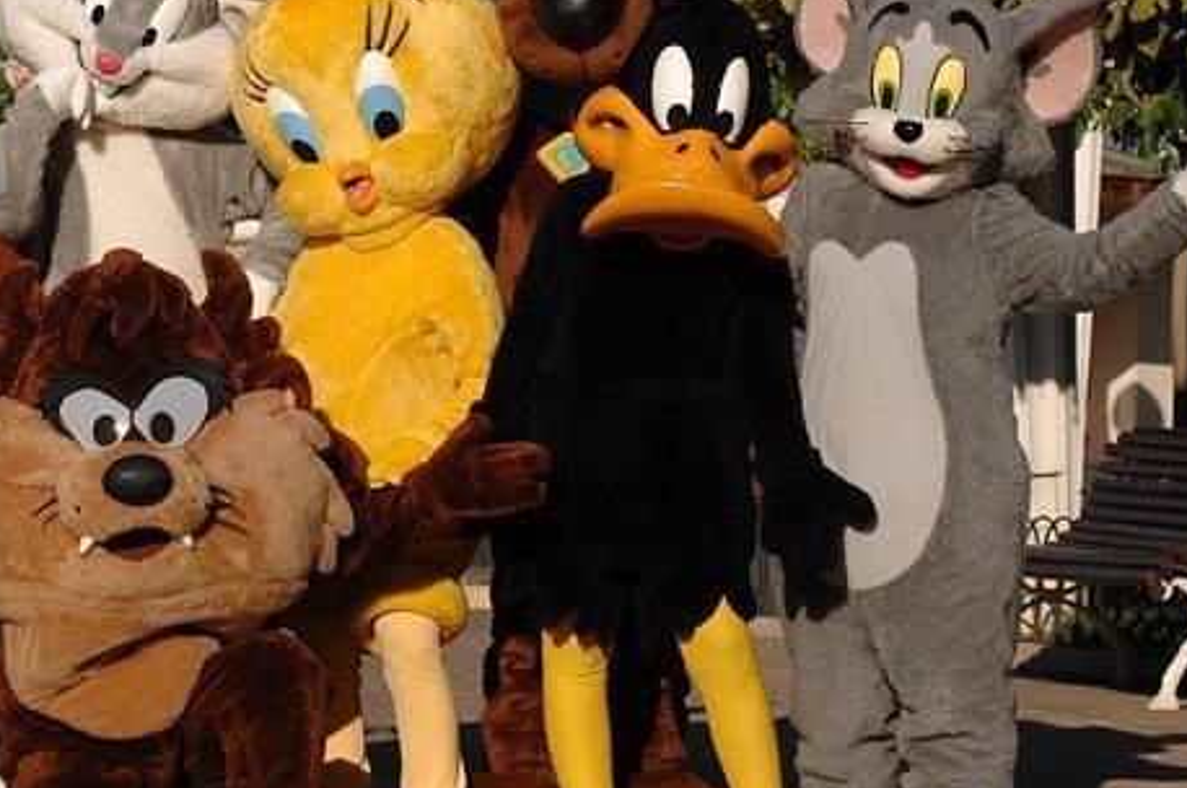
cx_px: 104
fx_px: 6223
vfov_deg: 7.2
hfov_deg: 10.8
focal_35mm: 189
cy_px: 273
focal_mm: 60
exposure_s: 1/350
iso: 100
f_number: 8
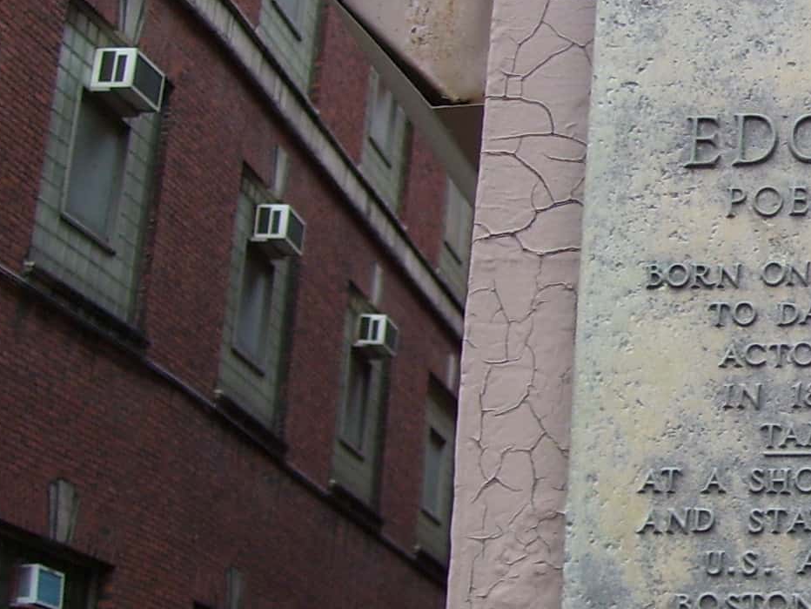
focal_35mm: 89
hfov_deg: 20.6
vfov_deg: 16.6
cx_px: 975
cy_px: 344
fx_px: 2085
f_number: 2.7
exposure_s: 1/180
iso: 80
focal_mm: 6
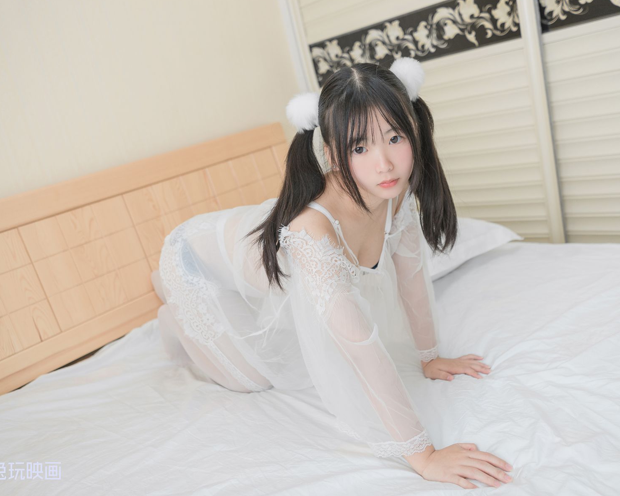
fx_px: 587
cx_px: 328
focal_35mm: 32
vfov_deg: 45.8
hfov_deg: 55.6
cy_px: 246
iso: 125
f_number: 2.8
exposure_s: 1/80
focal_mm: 28
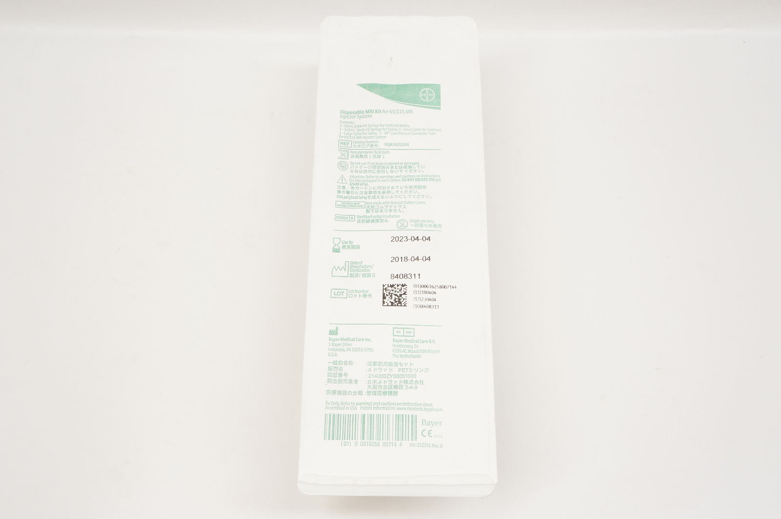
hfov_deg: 51.3
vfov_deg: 35.4
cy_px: 260
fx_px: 813
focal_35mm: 38
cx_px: 390
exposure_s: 1/80
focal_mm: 25
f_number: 8
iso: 800
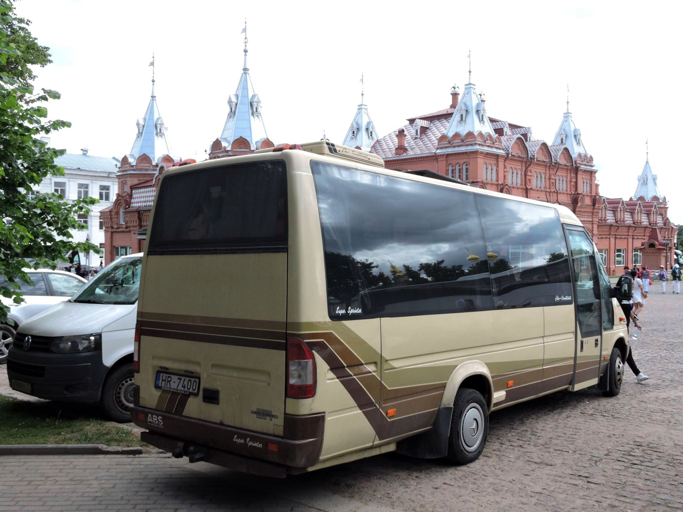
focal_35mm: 33
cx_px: 342
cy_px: 256
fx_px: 651
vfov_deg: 42.9
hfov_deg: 55.4
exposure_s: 1/400
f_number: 3.6
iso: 100
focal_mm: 5.9
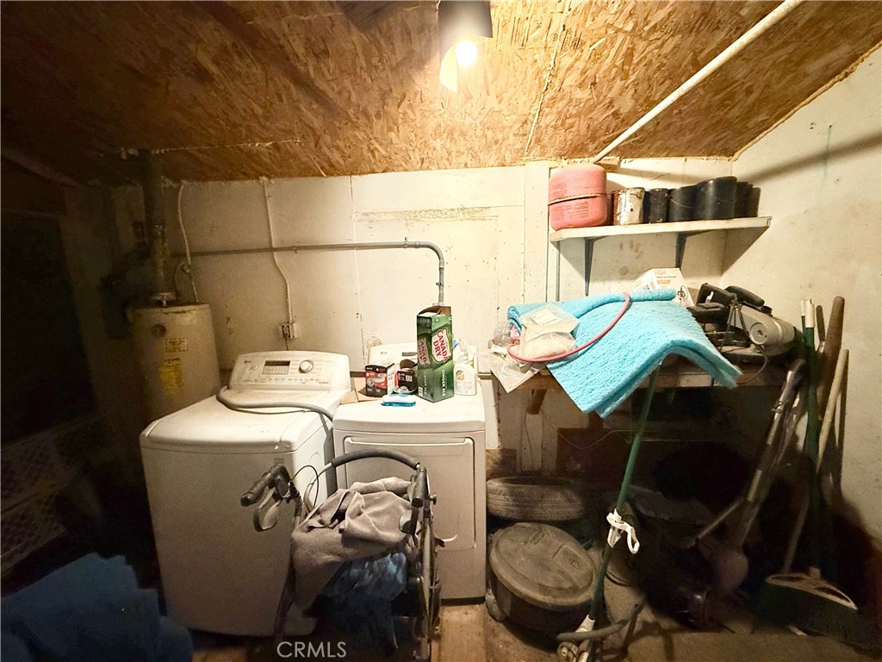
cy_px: 331
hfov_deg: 102.1
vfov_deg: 85.7
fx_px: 357
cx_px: 441
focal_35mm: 14
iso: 500
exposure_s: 1/60
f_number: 2.2
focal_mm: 2.22
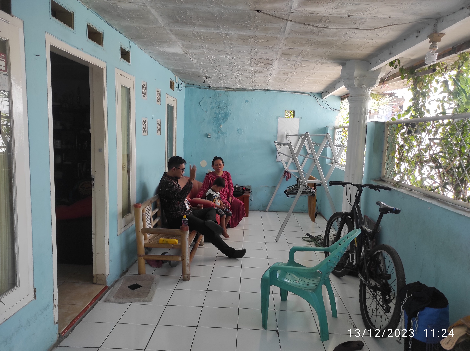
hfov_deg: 69.4
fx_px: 339
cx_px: 235
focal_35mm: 25
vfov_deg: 54.8
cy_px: 176
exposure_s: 1/100
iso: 102
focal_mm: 5.43
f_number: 1.89
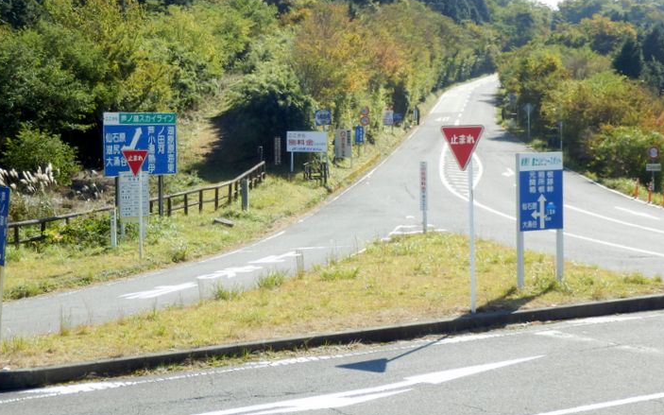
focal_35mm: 76
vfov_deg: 17.1
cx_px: 290
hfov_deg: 27.1
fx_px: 1375
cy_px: 152
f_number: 4.6
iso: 80
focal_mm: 11.1
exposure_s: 1/200
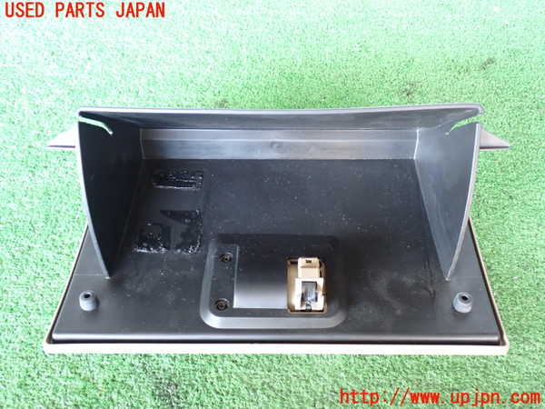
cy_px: 204
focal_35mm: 36
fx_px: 567
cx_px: 272
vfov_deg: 39.7
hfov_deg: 51.4
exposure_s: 1/25
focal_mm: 6.37
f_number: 2.5
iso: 800
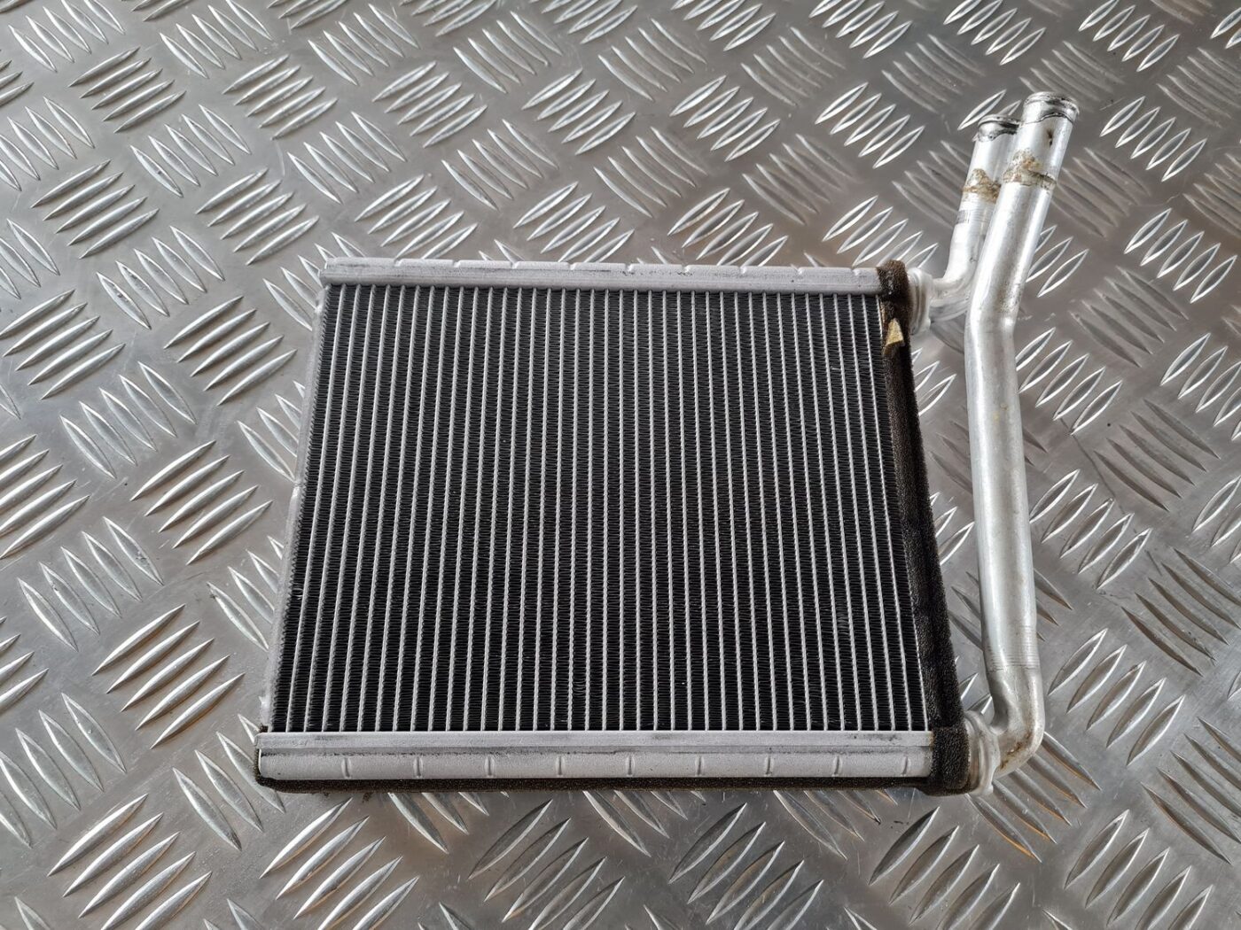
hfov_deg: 67.3
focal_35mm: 26
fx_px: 932
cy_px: 465
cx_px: 620
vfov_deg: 53.1
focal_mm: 5.4
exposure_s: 1/100
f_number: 1.8
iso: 160
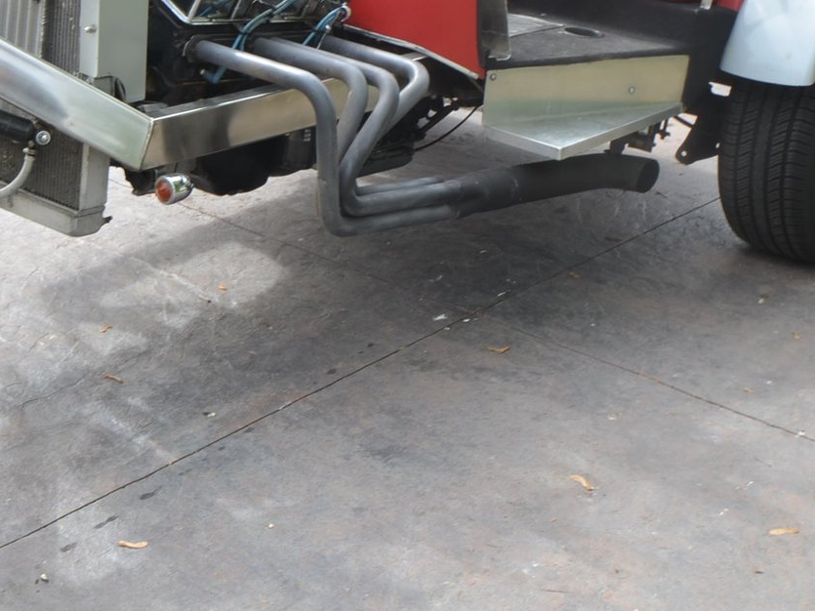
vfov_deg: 22.1
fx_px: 1530
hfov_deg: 29.6
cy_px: 82
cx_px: 264
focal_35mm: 65
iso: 100
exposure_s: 1/50
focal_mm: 22
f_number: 10
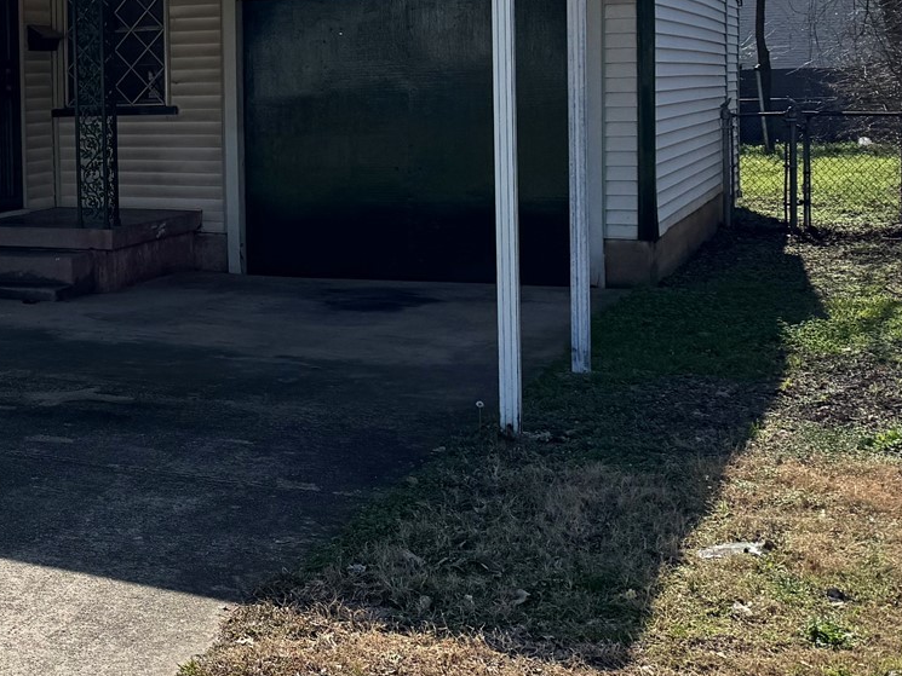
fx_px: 1720
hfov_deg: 26.1
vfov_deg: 22.1
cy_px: 185
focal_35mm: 66
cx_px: -193
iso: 80
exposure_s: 1/5814
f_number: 1.78
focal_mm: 6.76
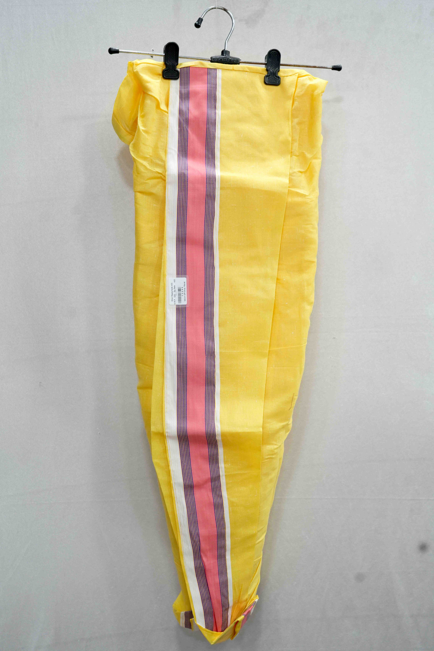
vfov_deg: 38.2
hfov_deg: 26.0
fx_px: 940
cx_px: 217
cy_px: 326
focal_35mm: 52
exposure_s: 1/60
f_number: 5.6
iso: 1000
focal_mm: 52
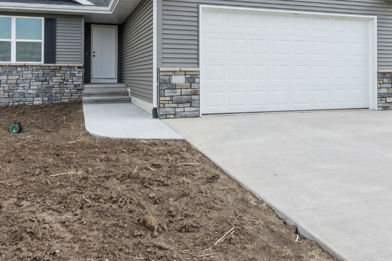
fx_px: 320
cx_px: 163
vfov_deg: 43.0
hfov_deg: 62.5
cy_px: 65
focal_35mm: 29
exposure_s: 1/160
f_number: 8
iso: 200
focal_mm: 11.5
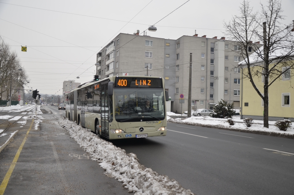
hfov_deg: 57.3
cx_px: 147
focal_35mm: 33
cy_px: 98
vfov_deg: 39.8
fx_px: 269
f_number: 3.8
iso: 160
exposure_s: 1/320
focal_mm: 22
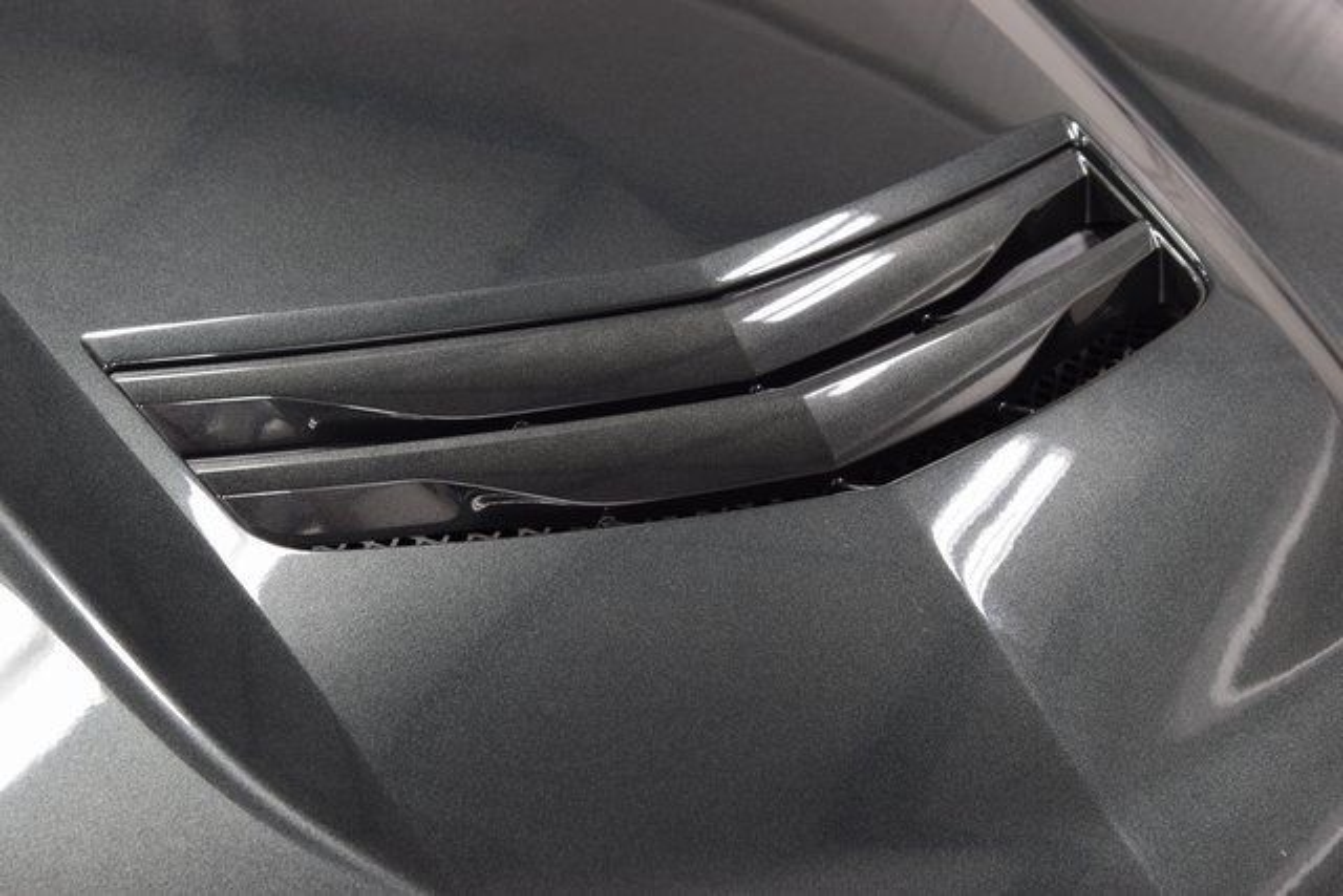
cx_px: 672
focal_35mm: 68
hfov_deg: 29.9
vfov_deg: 20.2
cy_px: 448
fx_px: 2519
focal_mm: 45
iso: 450
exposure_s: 1/15
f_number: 6.3
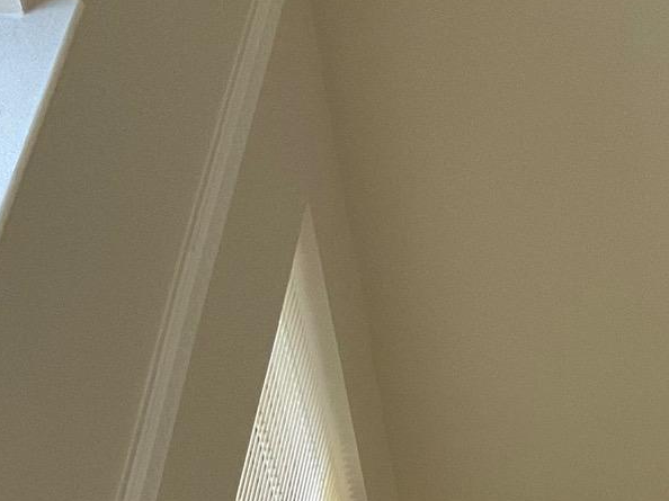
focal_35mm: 100
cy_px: 621
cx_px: 912
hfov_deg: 18.1
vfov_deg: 14.3
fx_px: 1932
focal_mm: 3
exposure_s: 1/60
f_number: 1.8
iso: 125
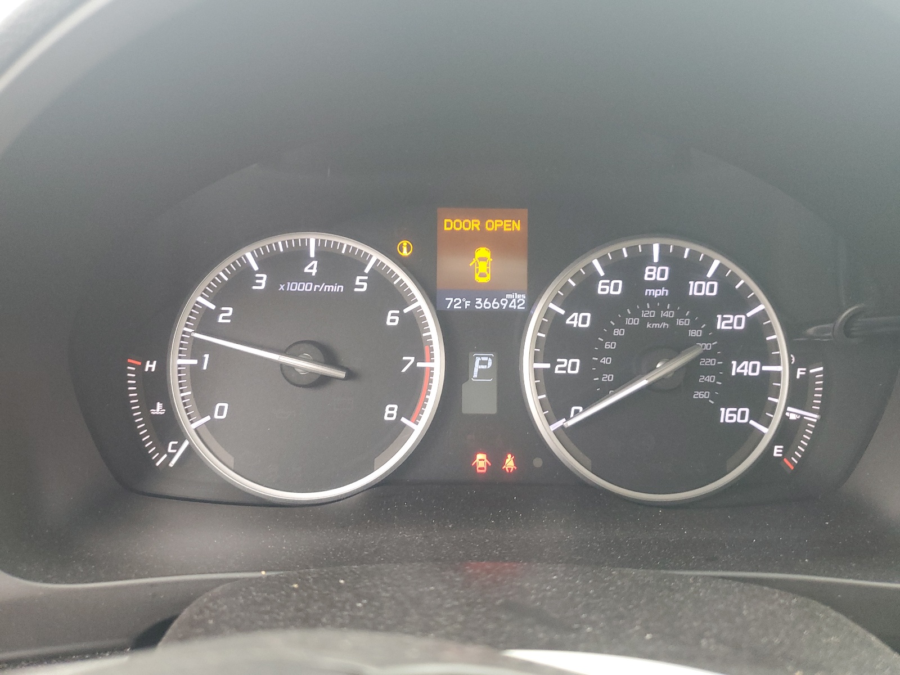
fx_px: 676
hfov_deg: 67.3
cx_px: 450
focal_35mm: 26
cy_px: 338
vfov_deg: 53.1
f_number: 1.5
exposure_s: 1/60.2
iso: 133
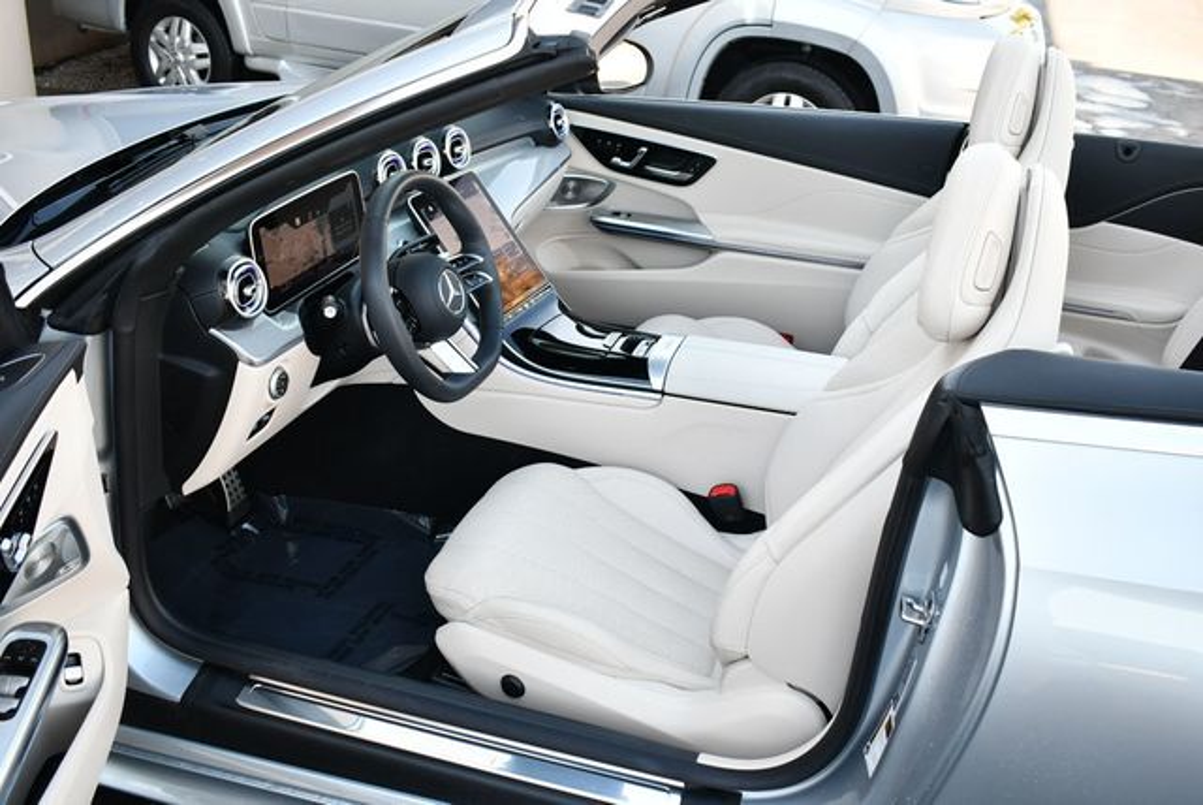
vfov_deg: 36.9
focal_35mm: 36
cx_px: 602
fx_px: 1204
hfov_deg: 53.1
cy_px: 402
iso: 400
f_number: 3.5
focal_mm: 18
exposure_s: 1/250
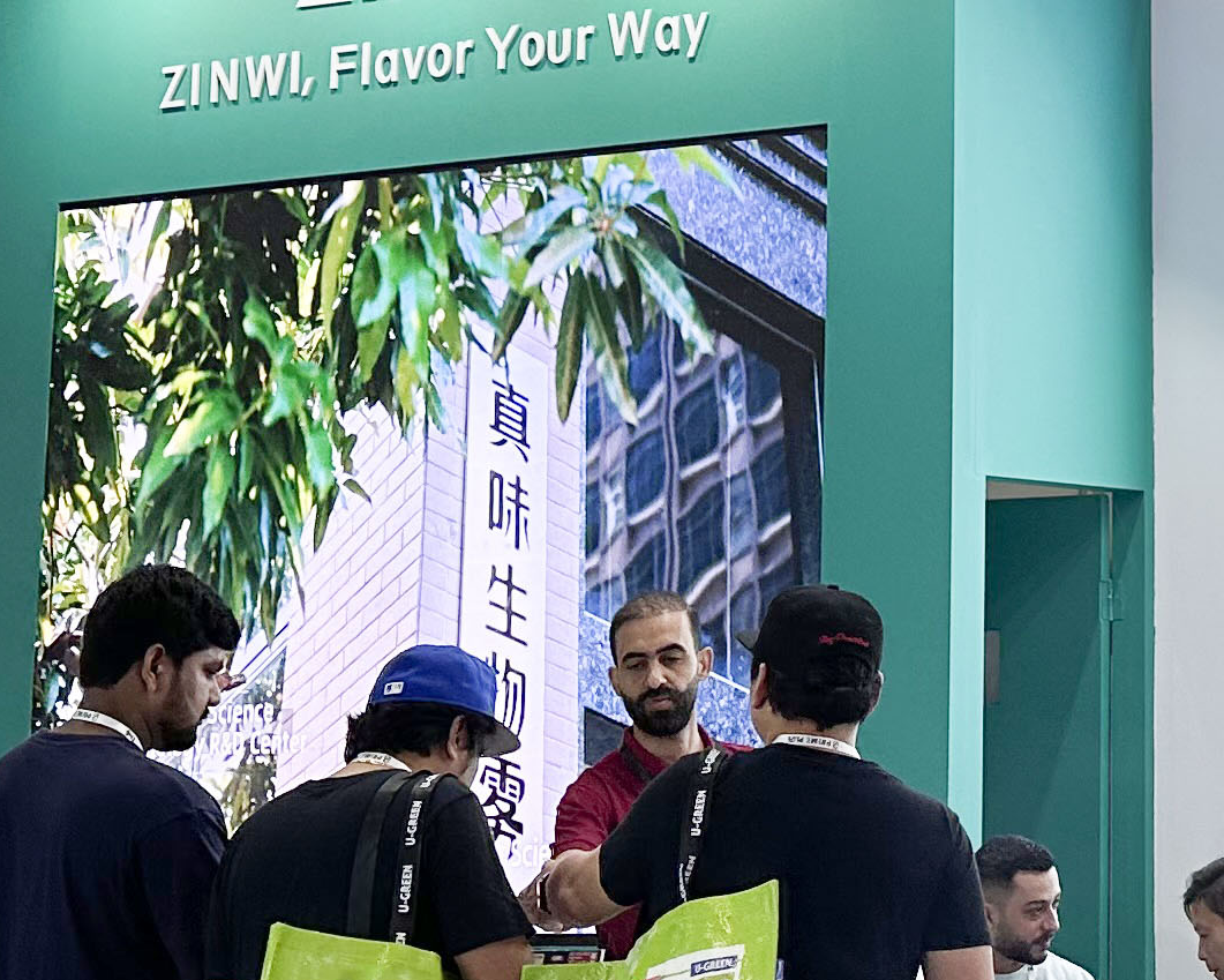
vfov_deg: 17.0
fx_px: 3224
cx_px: 1464
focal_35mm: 89
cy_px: 111
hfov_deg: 20.2
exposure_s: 1/159
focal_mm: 6.86
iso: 80
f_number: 1.78
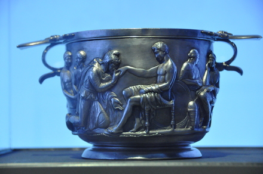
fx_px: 897
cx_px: 132
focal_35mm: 123
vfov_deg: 11.1
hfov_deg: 16.7
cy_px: 87
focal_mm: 82
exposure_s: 1/125
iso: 3200
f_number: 5
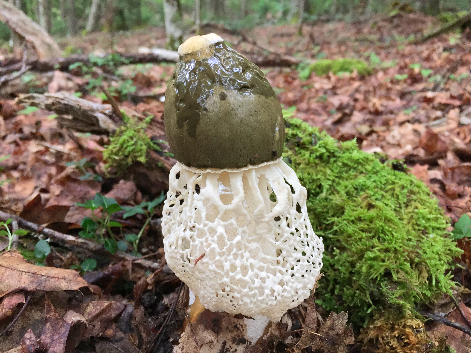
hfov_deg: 61.7
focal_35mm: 29
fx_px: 395
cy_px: 176
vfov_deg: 48.2
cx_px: 236
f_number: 2.2
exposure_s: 1/30
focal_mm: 4.15
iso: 80
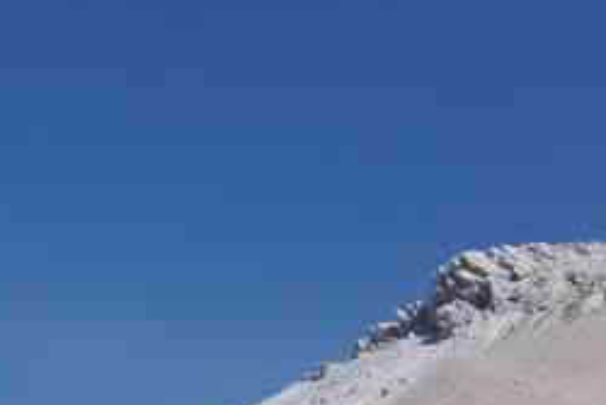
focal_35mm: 210
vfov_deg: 6.5
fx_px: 3537
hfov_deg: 9.8
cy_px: 584
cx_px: 406
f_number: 11
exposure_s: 1/100
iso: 200
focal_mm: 35
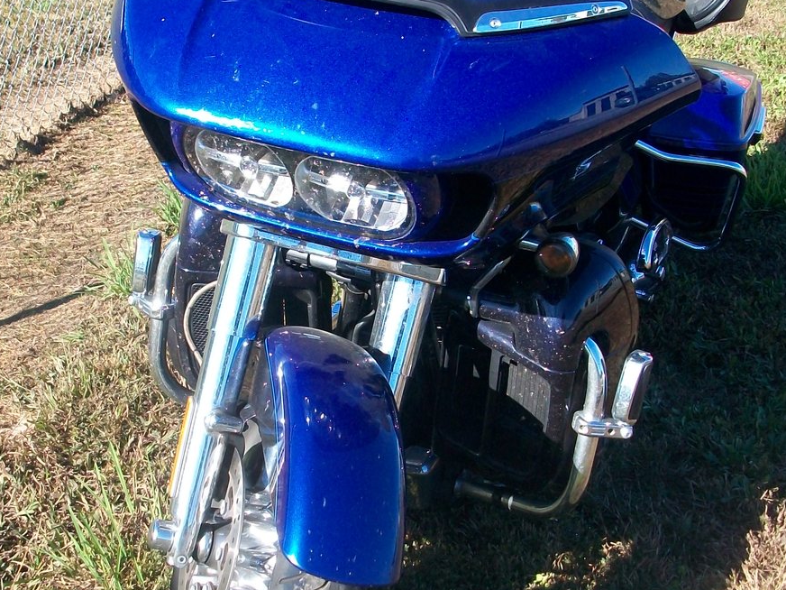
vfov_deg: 24.8
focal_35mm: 59
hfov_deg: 32.6
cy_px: 258
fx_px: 1340
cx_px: 311
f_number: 2.8
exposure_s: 1/500
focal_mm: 5.7
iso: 80
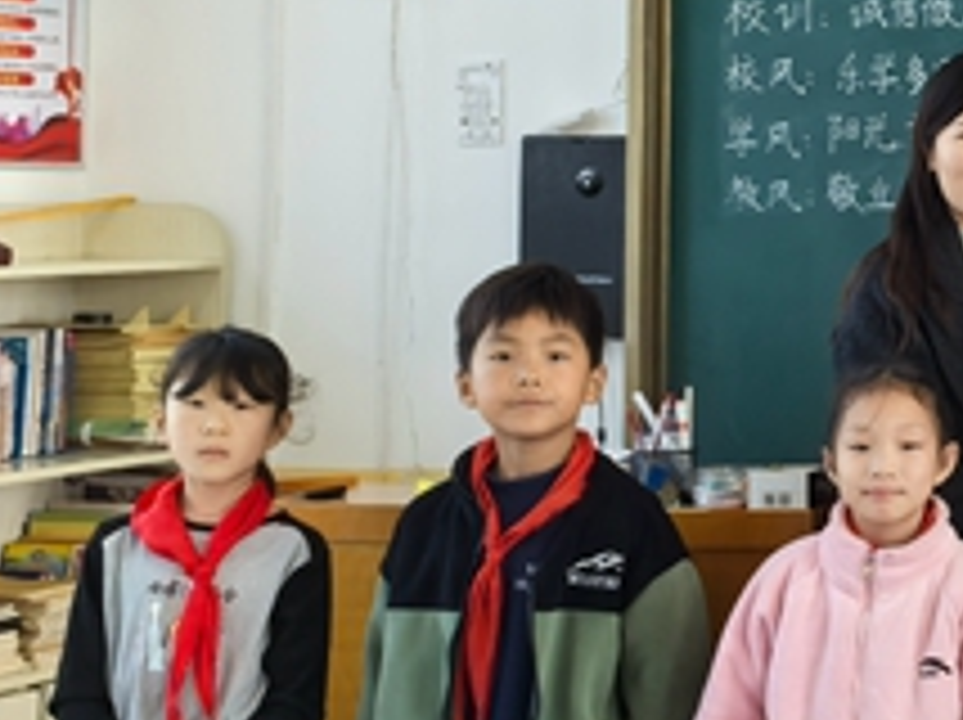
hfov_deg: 16.3
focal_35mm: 101
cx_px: 1742
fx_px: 2807
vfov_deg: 14.5
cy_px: 68
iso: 100
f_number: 4
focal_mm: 5.75
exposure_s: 1/100
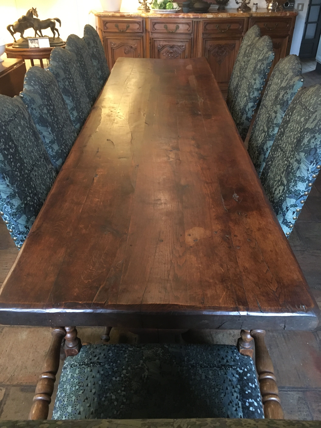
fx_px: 359
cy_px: 214
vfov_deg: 61.7
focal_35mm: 29
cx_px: 160
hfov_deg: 48.2
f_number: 2.2
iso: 400
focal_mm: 4.15
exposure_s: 1/17
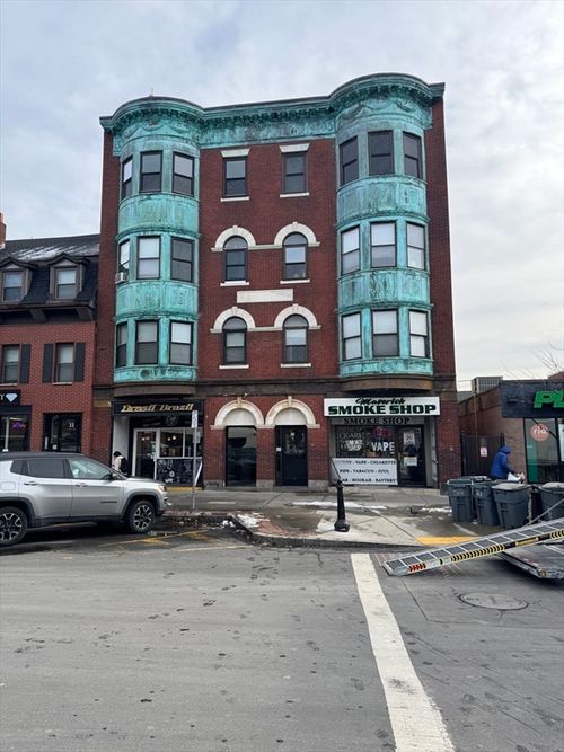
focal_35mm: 24
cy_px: 376
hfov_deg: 56.8
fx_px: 522
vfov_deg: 71.6
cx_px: 282
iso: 80
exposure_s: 1/1869
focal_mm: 6.76
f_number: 1.78
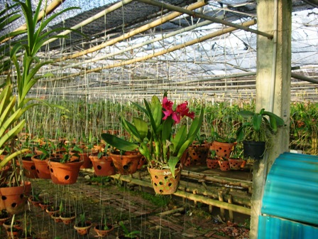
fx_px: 322
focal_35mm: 35
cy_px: 120
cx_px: 159
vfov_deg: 40.7
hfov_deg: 52.6
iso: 50
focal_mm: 5.8
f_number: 3
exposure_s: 1/41
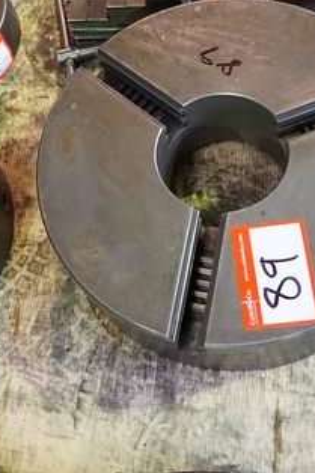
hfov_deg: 24.4
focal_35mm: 55
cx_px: 86
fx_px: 723
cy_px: 114
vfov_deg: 35.4
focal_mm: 16
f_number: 3.5
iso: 3200
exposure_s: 1/40
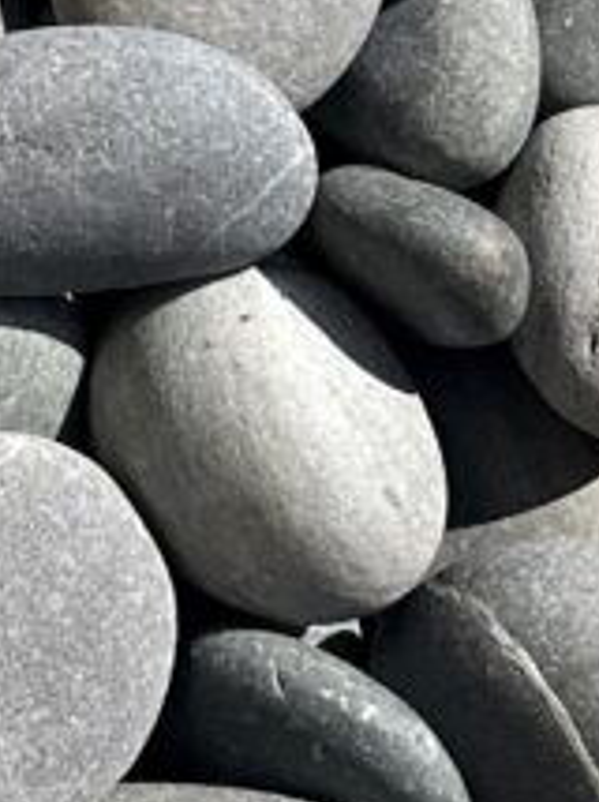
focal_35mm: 139
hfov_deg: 10.2
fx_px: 3213
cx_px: -393
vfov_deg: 13.6
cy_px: -315
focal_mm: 3
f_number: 1.8
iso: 25
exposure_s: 1/1730
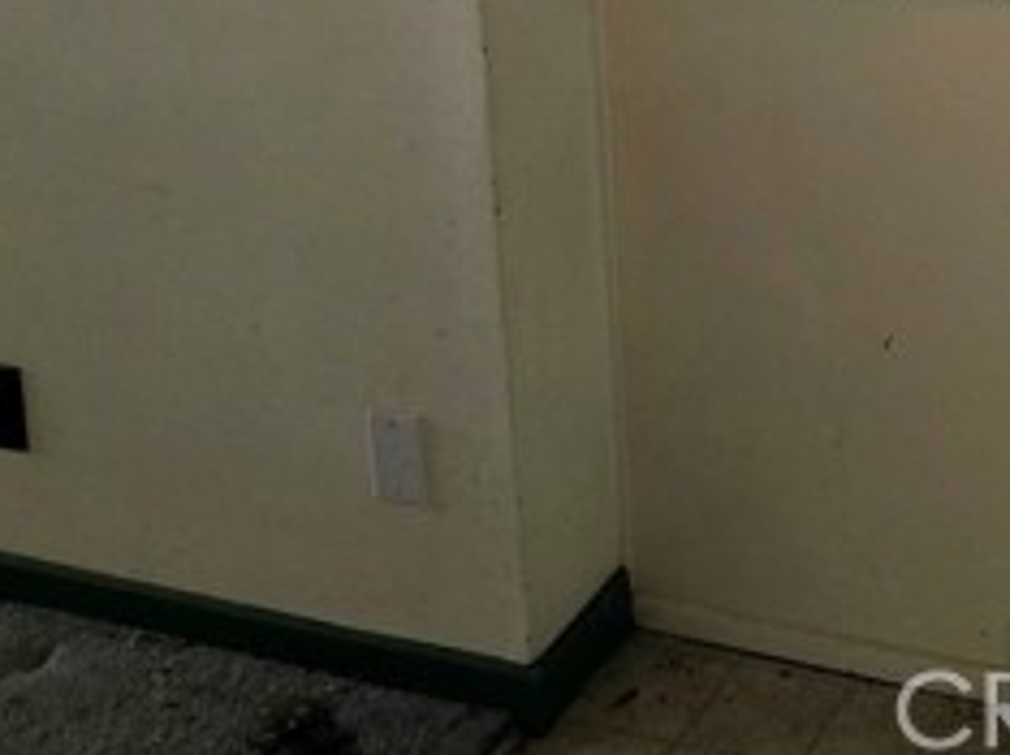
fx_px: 1836
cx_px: 1014
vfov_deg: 20.9
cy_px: -263
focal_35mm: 63
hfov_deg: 28.8
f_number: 1.7
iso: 800
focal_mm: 6.3
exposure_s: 1/60
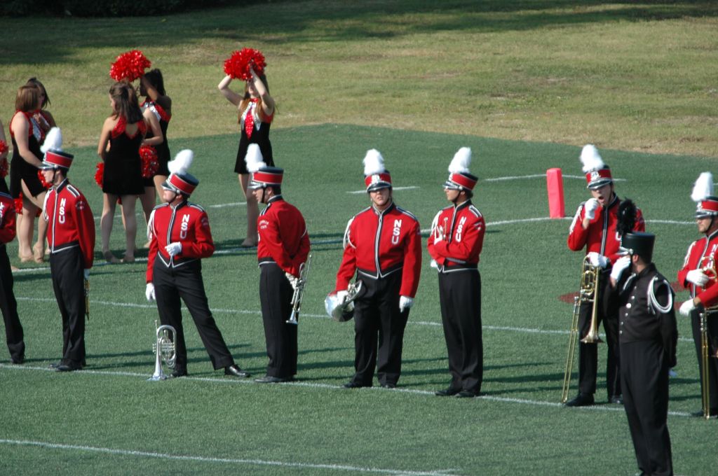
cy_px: 238
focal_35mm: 600
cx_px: 359
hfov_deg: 3.4
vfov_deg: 2.3
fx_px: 11951
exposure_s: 1/640
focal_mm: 400
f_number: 5.6
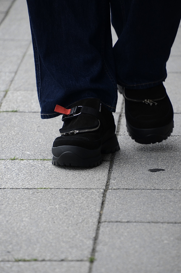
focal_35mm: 315
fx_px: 2385
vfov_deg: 6.6
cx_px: 90
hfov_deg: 4.3
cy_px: 136
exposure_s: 1/250
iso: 200
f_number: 6.3
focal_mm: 210
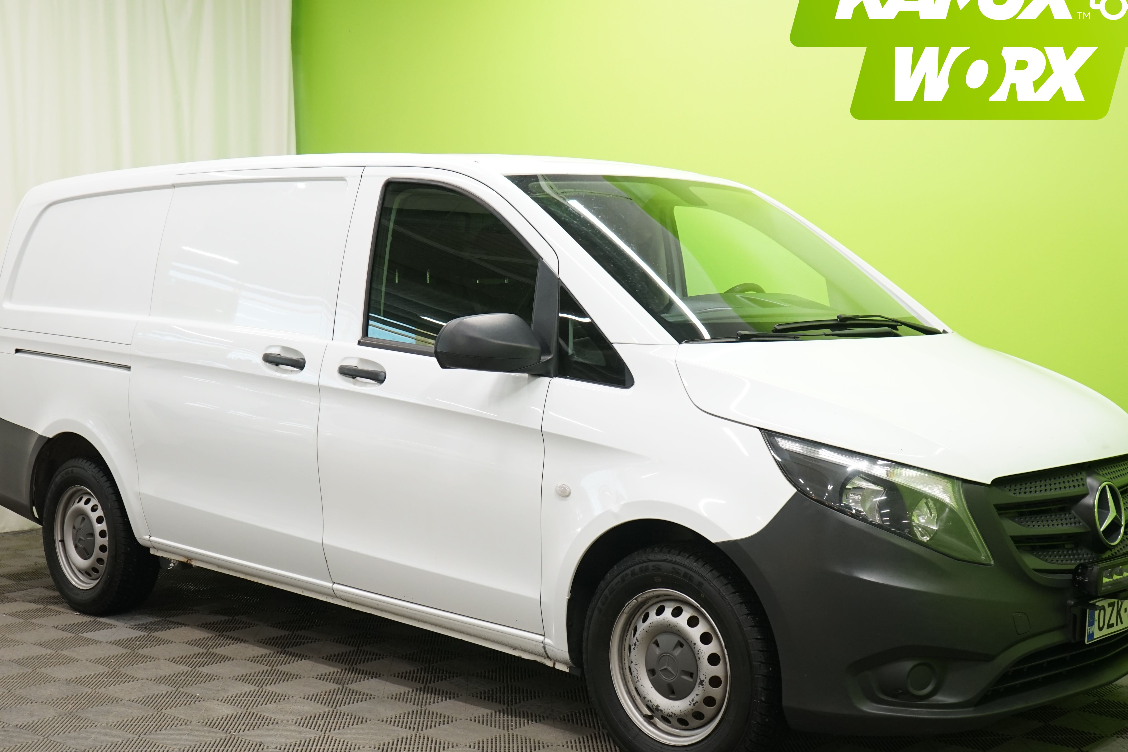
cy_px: 361
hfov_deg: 41.1
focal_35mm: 48
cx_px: 583
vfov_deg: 28.1
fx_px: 1504
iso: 800
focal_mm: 38
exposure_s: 1/50
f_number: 5
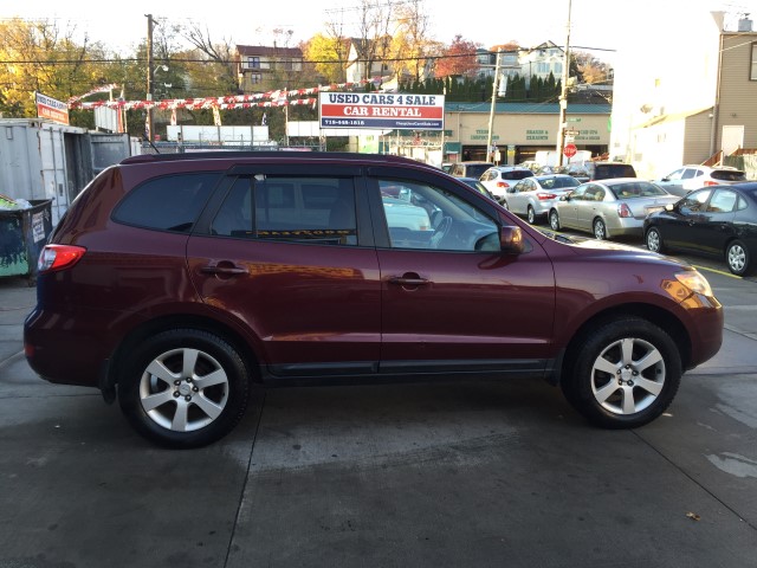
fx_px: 634
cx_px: 378
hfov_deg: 61.7
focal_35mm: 29
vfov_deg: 48.2
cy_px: 284
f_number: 2.2
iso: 32
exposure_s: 1/120
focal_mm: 4.15
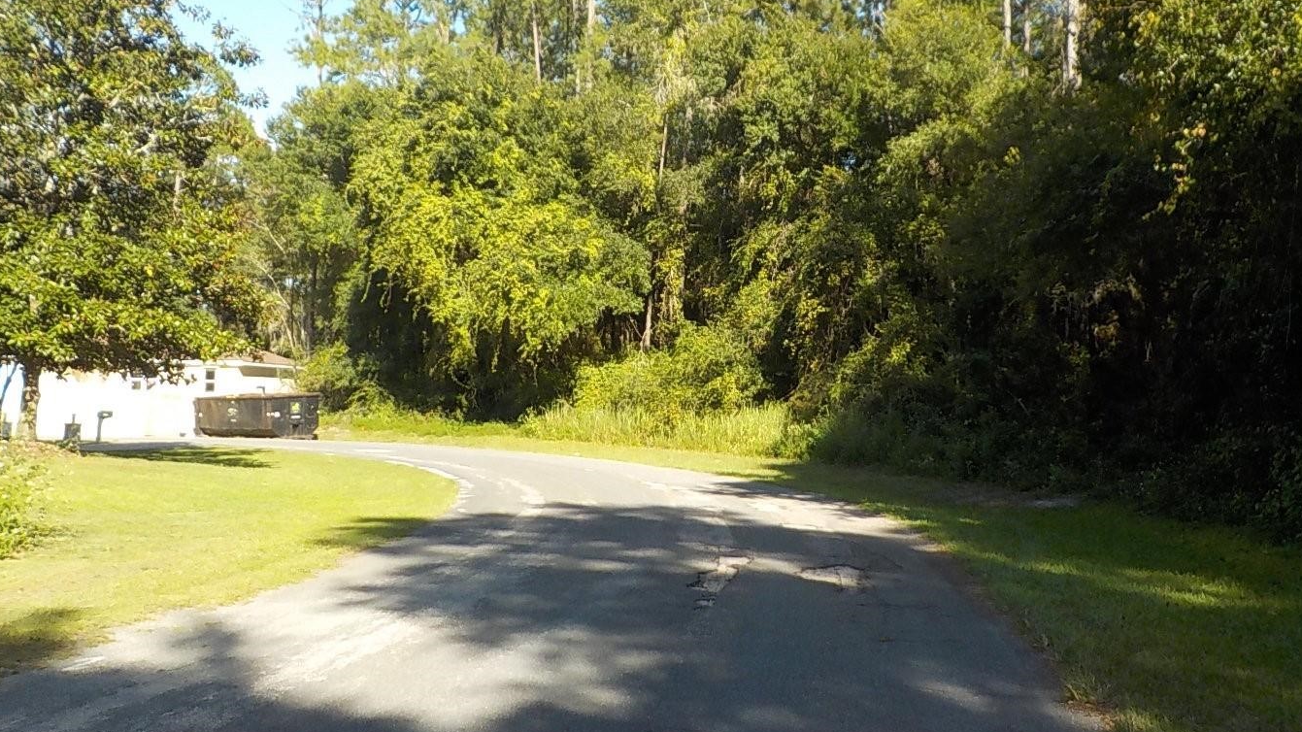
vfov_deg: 30.3
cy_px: 272
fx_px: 1346
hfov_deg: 51.5
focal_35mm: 39
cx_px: 740
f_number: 3.3
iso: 125
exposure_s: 1/500
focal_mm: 4.1
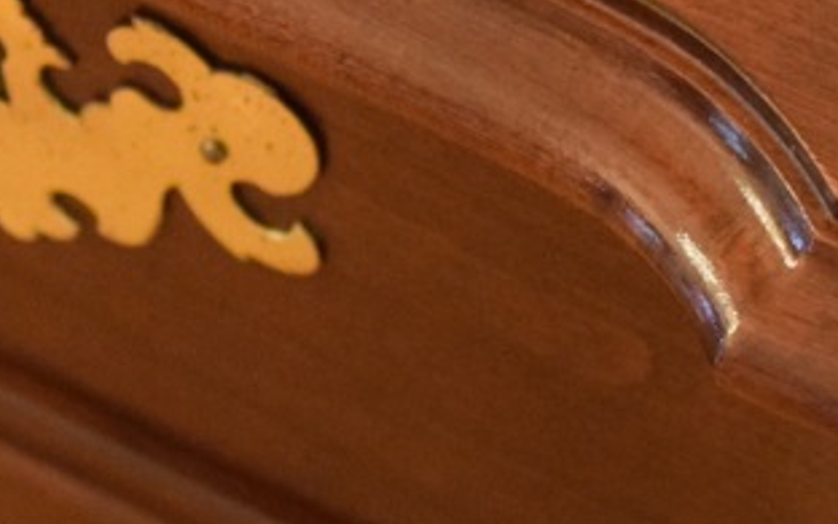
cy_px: -28
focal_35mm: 270
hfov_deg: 7.8
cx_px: 680
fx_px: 6158
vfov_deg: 4.9
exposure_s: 1/40
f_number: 5.6
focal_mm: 55
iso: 6400
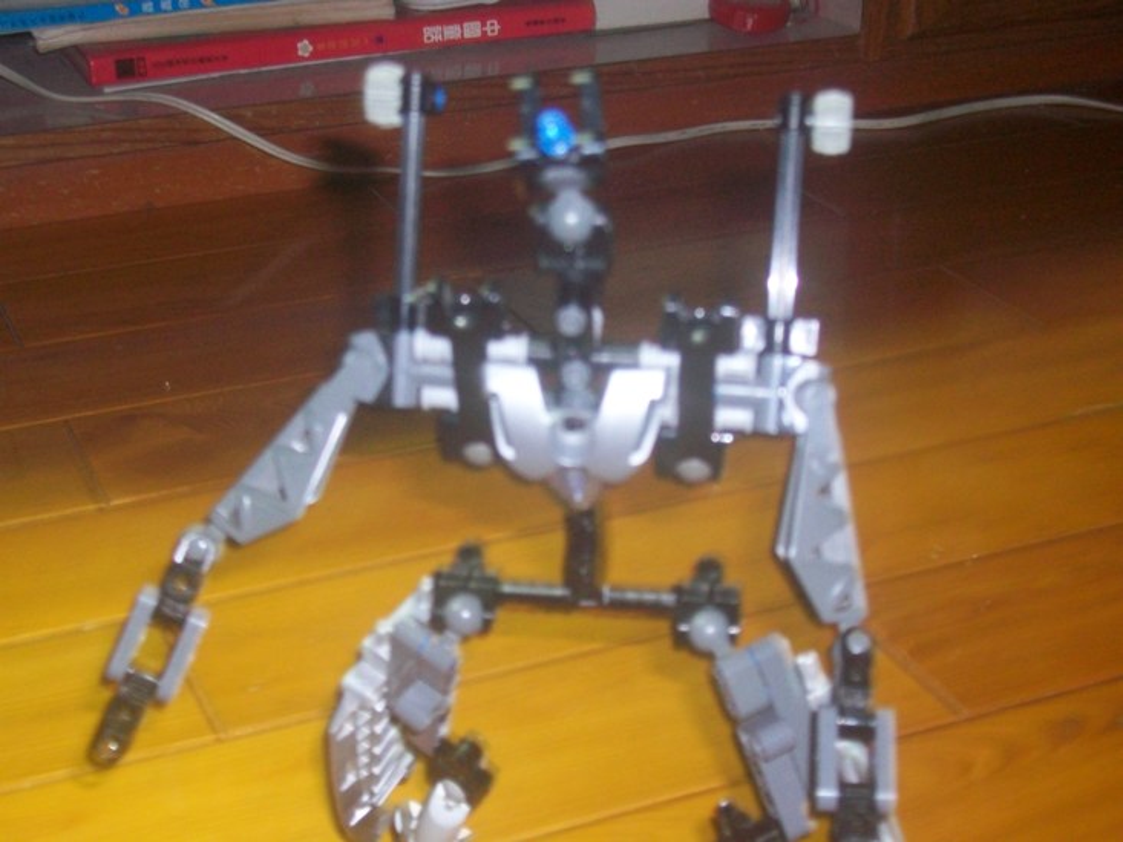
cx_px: 562
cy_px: 421
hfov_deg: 31.2
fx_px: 2012
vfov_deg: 23.7
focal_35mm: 62
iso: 160
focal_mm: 11
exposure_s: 1/2
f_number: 4.1
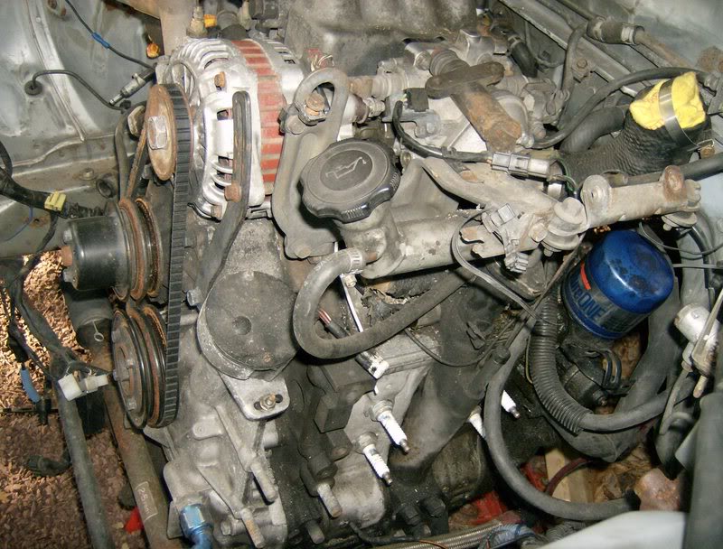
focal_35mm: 36
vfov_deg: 40.0
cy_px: 274
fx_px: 756
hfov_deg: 51.1
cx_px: 362
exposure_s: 1/60
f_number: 2.8
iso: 200
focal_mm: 6
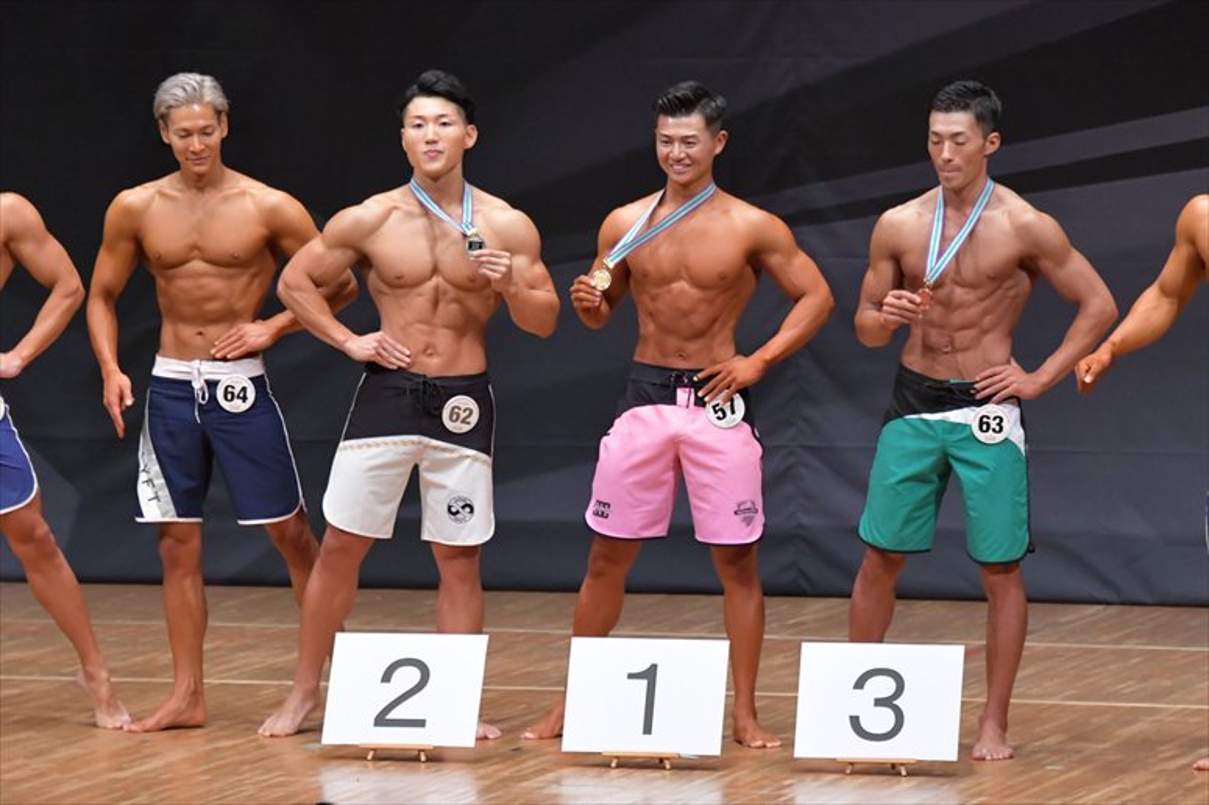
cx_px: 604
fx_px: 9063
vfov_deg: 5.1
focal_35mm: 270
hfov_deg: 7.6
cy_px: 402
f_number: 5.6
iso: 6400
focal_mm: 180
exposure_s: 1/400
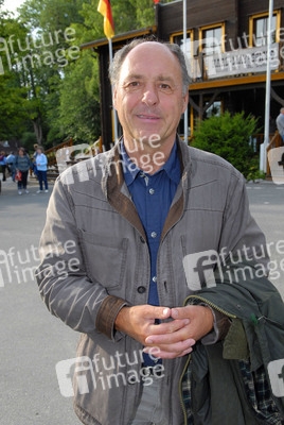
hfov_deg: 38.5
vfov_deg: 55.0
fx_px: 407
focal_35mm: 34
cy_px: 212
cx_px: 142
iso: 500
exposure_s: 1/250
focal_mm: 23
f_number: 8
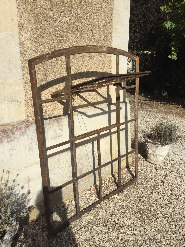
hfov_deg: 45.4
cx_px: 92
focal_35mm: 31
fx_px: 221
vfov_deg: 58.4
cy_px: 124
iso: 25
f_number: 2.4
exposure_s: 1/2551
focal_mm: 3.3
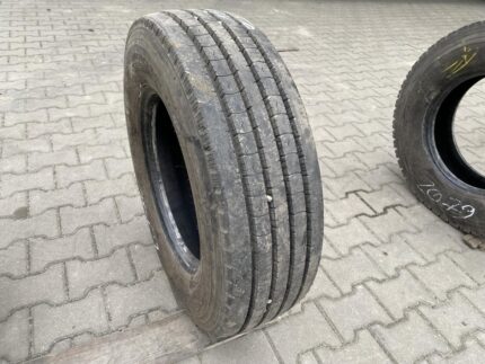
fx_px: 364
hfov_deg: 67.3
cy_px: 182
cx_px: 242
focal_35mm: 26
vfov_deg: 53.1
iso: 80
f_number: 1.8
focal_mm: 4.25
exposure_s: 1/121
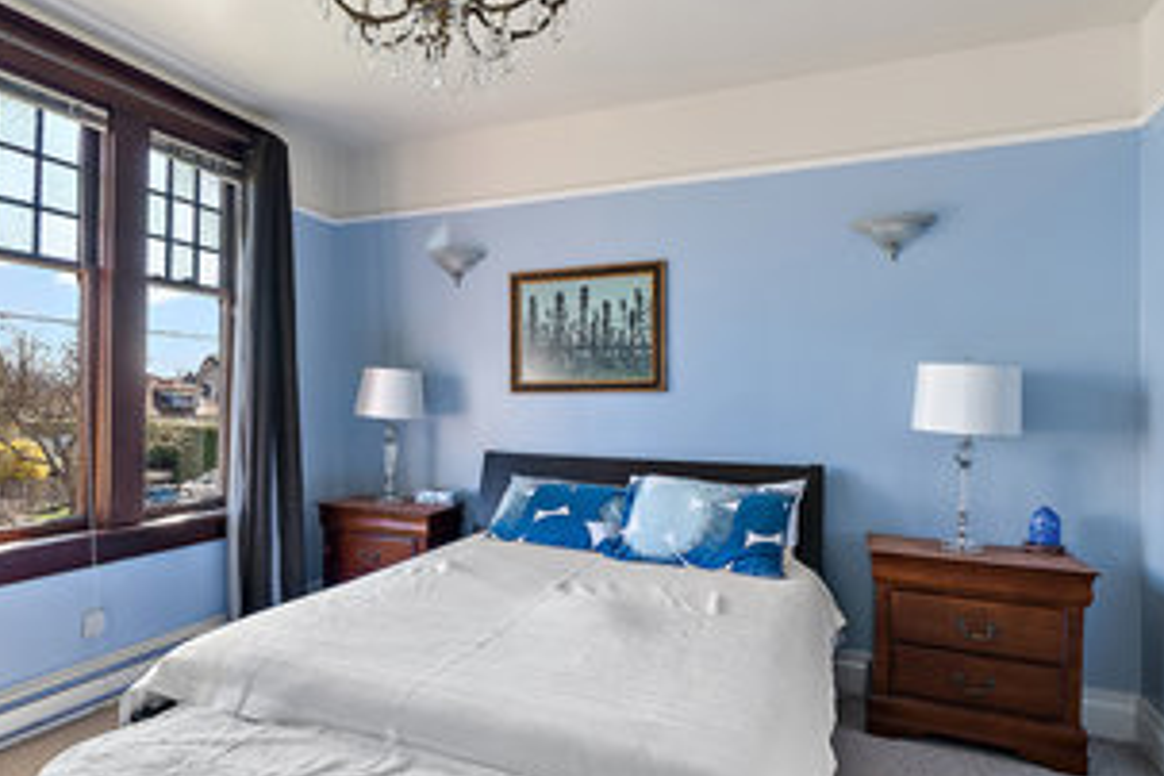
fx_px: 744
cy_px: 396
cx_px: 448
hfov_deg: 75.0
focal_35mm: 23
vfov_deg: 55.1
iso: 400
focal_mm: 16
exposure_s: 1/15
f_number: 7.1
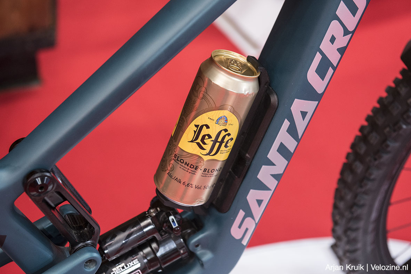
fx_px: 811
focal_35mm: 71
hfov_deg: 28.5
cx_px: 203
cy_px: 136
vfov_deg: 19.2
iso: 1800
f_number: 4.5
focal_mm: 70
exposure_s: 1/80
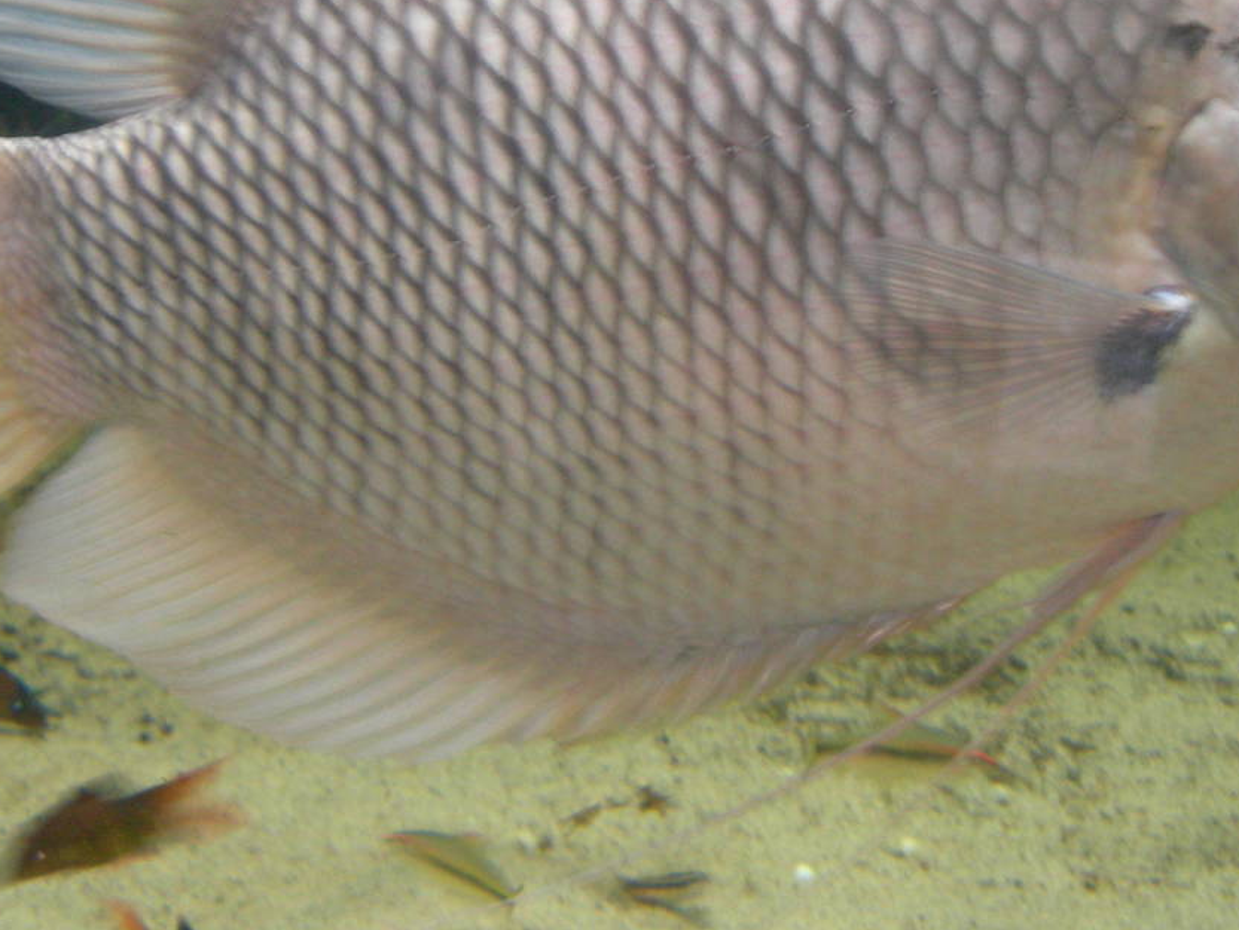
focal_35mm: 73
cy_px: 182
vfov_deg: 19.9
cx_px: 571
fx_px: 2613
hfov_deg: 26.7
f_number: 2.8
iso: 200
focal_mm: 7.8
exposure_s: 1/10
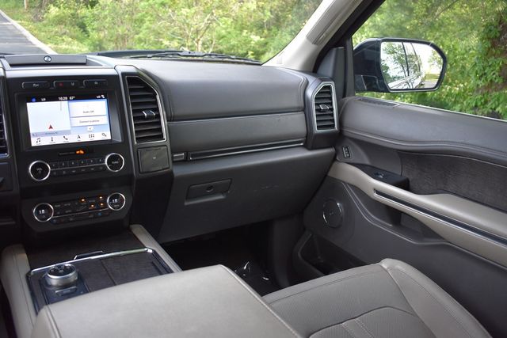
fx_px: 465
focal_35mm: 33
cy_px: 169
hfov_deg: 57.2
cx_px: 254
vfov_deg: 40.0
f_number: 3.8
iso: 800
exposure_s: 1/200
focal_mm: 22
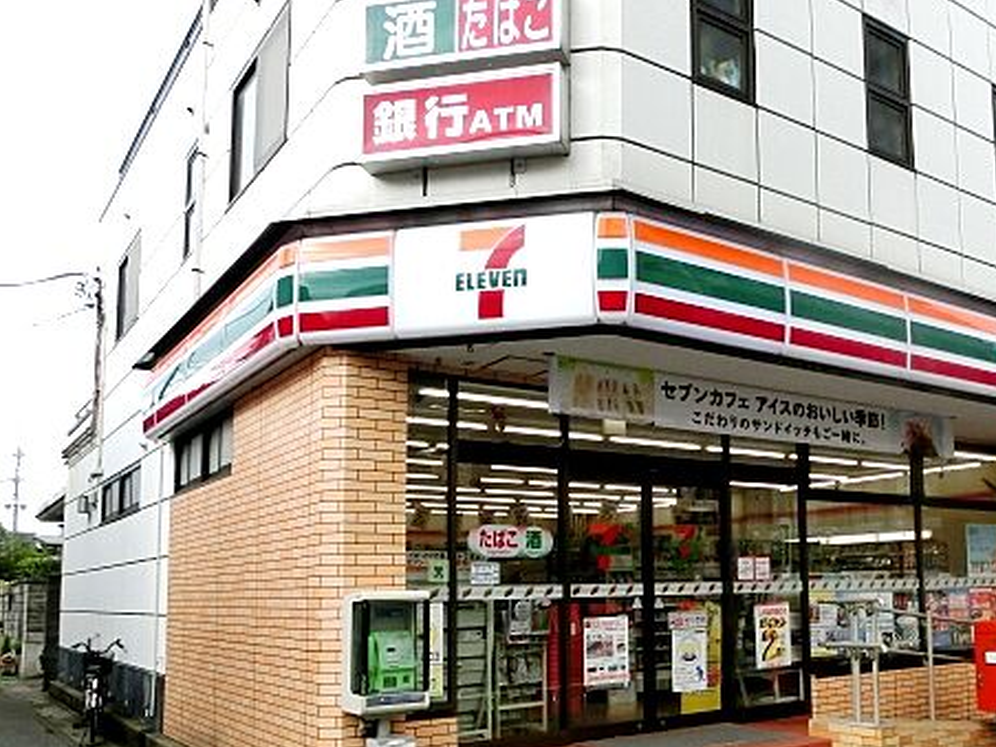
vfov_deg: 41.3
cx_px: 703
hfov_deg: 52.4
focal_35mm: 34
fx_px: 978
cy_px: 489
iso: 160
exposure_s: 1/1000
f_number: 3
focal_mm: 4.24
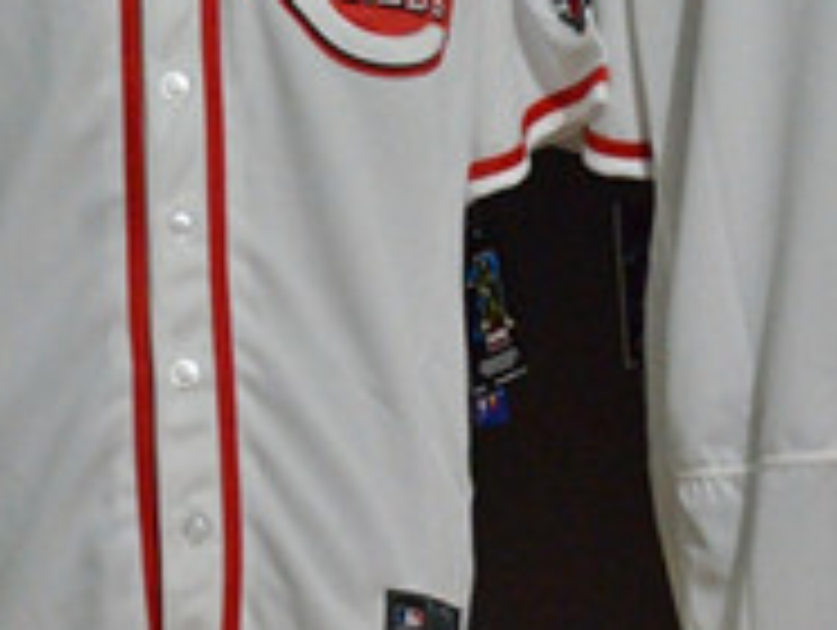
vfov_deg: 7.7
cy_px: 106
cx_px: 536
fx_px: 4673
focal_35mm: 193
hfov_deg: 10.2
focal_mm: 50
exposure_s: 1/100
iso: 4000
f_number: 4.8
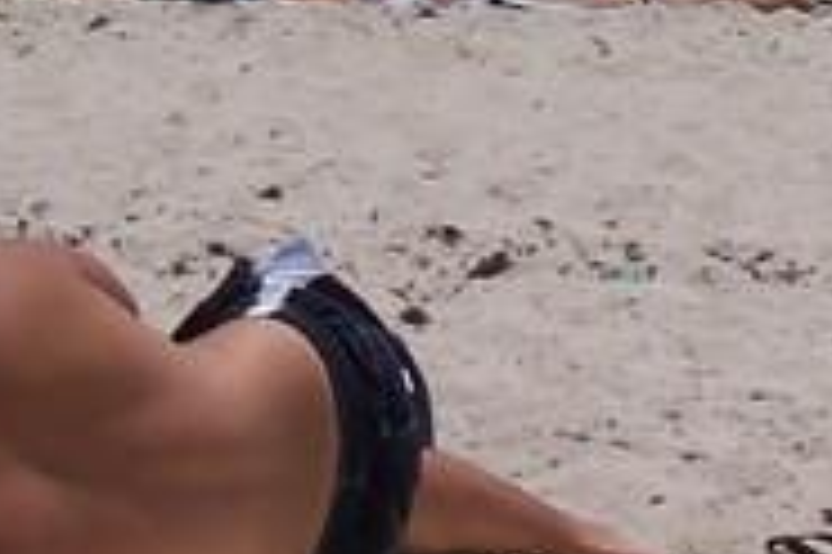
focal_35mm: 399
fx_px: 9213
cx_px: 594
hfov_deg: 5.2
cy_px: -428
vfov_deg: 3.4
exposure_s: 1/500
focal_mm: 16.8
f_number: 9.5
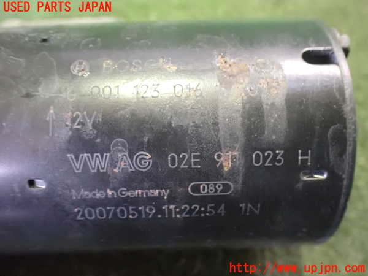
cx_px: 184
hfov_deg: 60.0
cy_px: 138
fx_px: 319
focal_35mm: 30
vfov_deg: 46.8
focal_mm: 5.4
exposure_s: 1/25
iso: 1600
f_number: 2.3
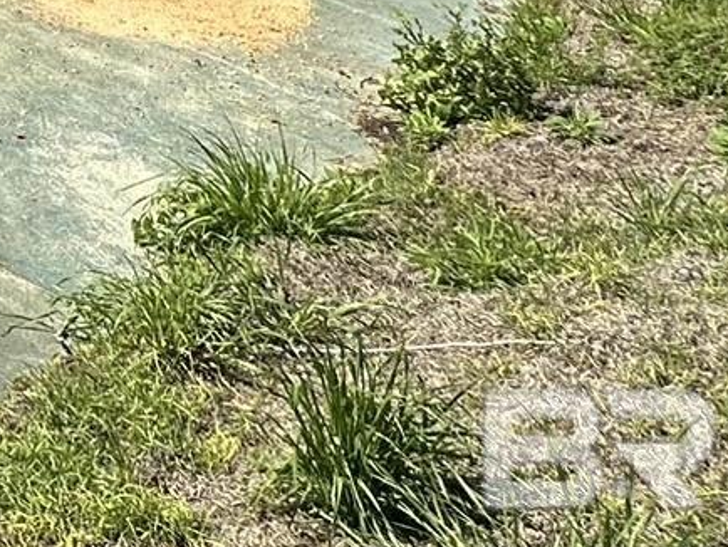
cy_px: -545
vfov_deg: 16.7
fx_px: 1389
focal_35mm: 66
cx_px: -698
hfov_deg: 19.1
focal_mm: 2.22
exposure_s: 1/2451
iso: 50
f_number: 2.2
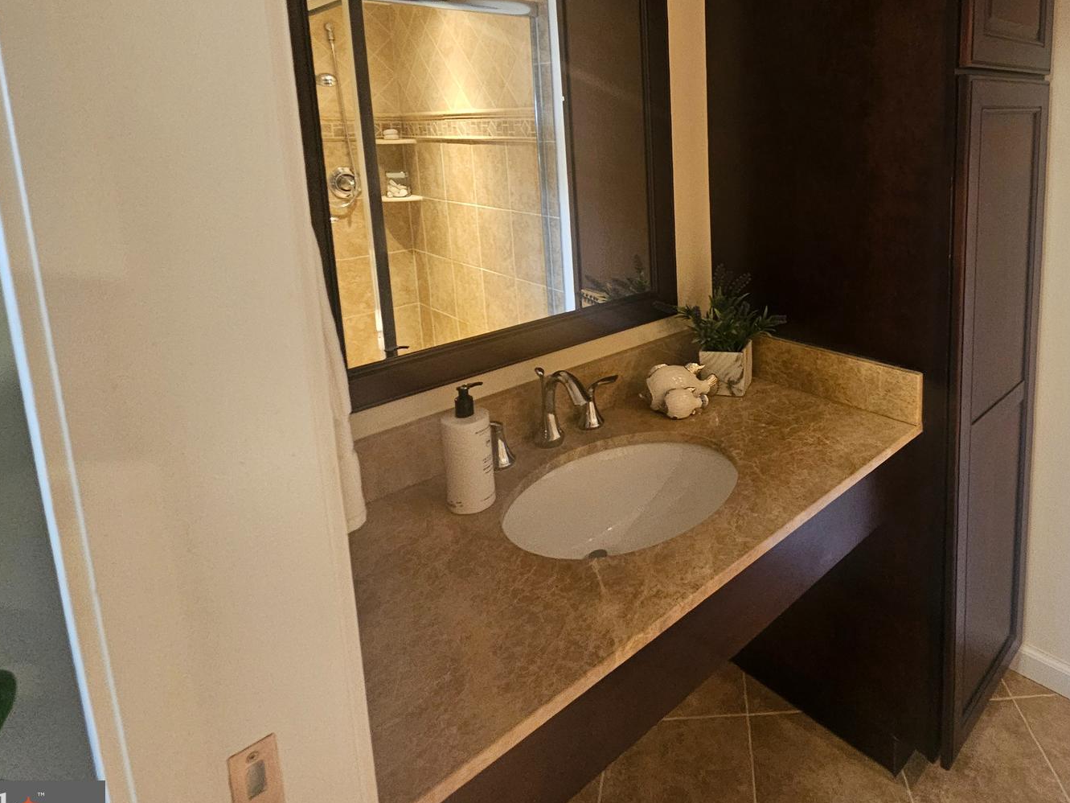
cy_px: 229
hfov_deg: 78.6
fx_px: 618
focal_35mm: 20
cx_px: 728
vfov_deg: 63.1
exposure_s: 1/30
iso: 500
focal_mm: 2.2
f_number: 2.2
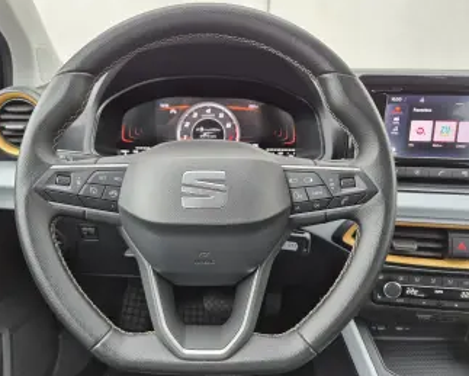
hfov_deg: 67.9
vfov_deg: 56.9
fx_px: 347
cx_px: 209
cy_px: 193
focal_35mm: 25
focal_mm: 5.4
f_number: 1.8
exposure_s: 1/100
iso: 100
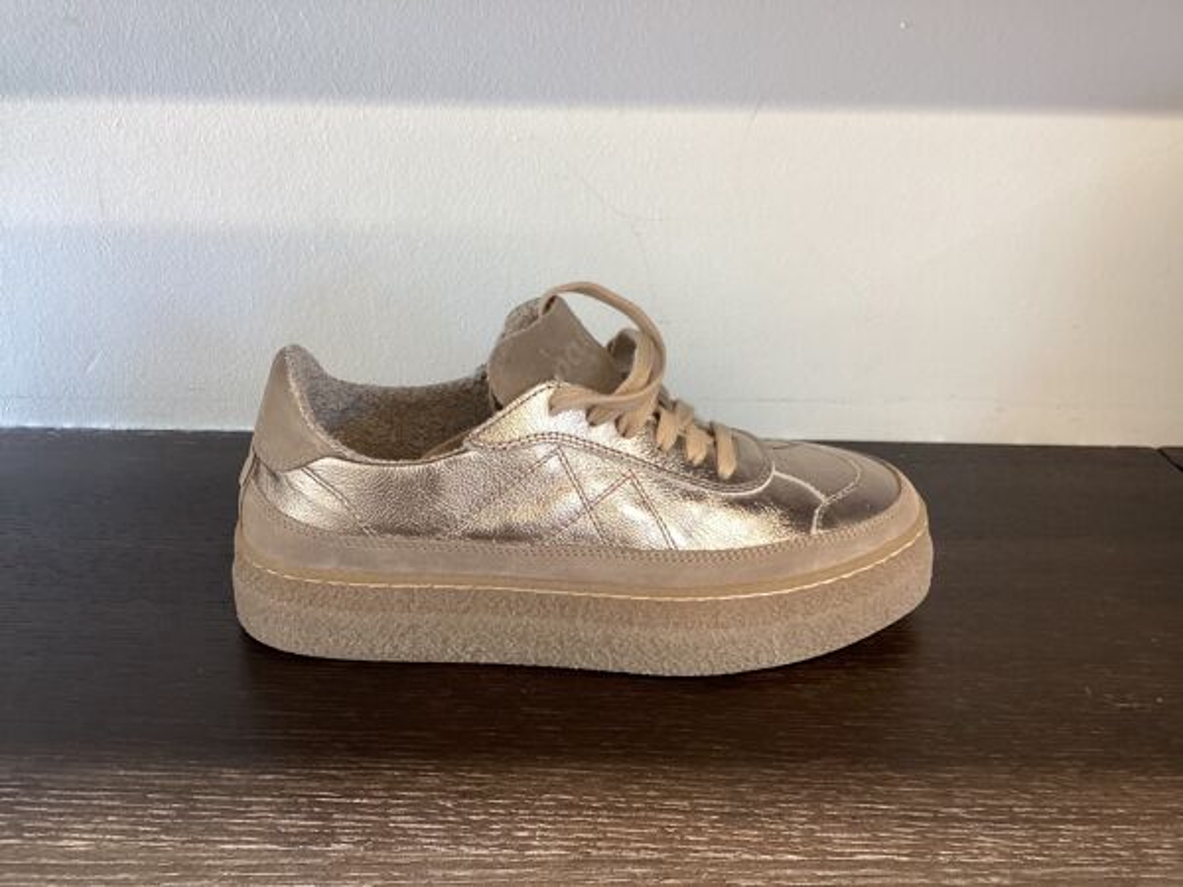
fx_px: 1059
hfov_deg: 58.4
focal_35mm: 31
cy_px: 444
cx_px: 592
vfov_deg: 45.4
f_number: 2.4
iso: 125
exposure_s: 1/50
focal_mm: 3.3
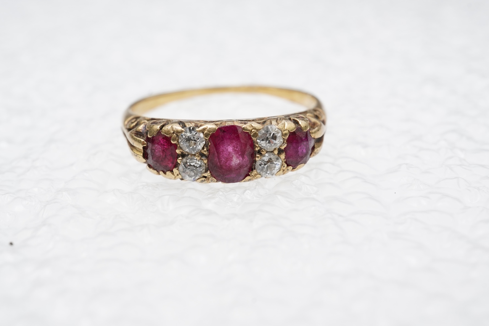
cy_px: 157
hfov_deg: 39.6
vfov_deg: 27.0
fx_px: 679
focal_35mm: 50
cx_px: 245
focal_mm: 30
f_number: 20
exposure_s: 1/125
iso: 640
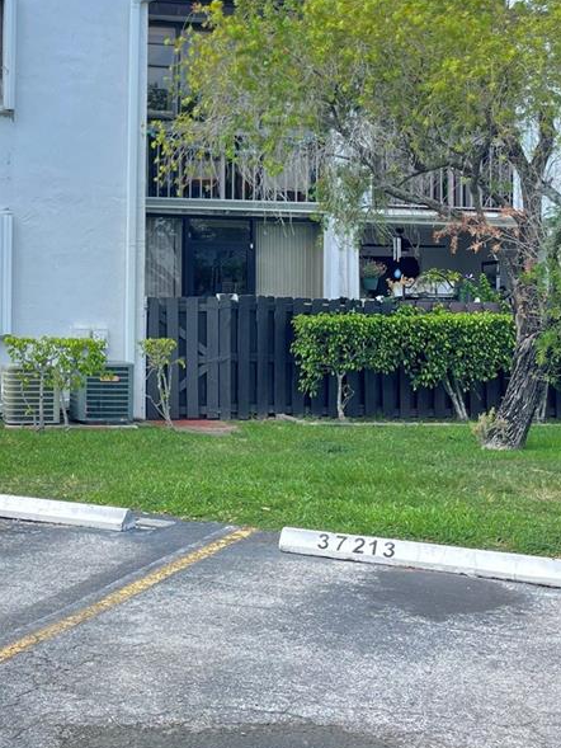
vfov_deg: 35.9
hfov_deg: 26.5
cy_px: 268
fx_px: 1145
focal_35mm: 53
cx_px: 42
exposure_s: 1/267
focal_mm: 4.2
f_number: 1.6
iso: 40
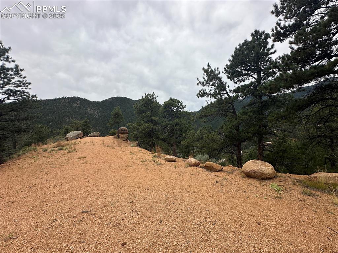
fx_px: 137
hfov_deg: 102.1
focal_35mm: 14
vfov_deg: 85.6
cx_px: 169
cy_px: 126
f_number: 2.2
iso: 40
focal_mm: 2.22
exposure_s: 1/1319
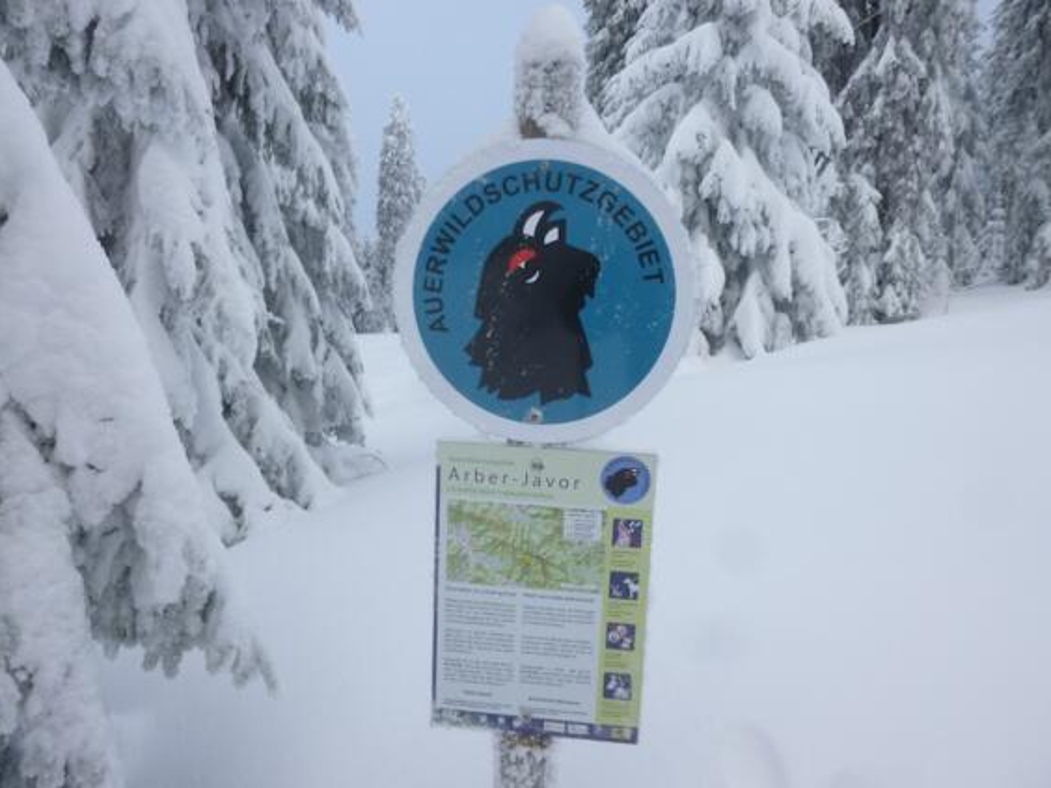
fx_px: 789
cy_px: 395
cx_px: 541
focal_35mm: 26
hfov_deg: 67.3
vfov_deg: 53.1
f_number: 3.1
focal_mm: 4.5
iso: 100
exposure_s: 1/200
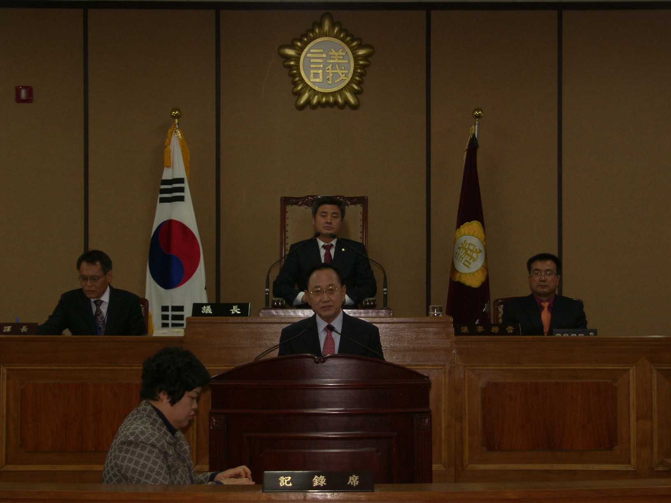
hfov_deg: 23.0
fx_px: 1648
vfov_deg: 17.4
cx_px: 336
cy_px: 252
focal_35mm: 85
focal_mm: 22
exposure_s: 1/80
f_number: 3.2
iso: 100
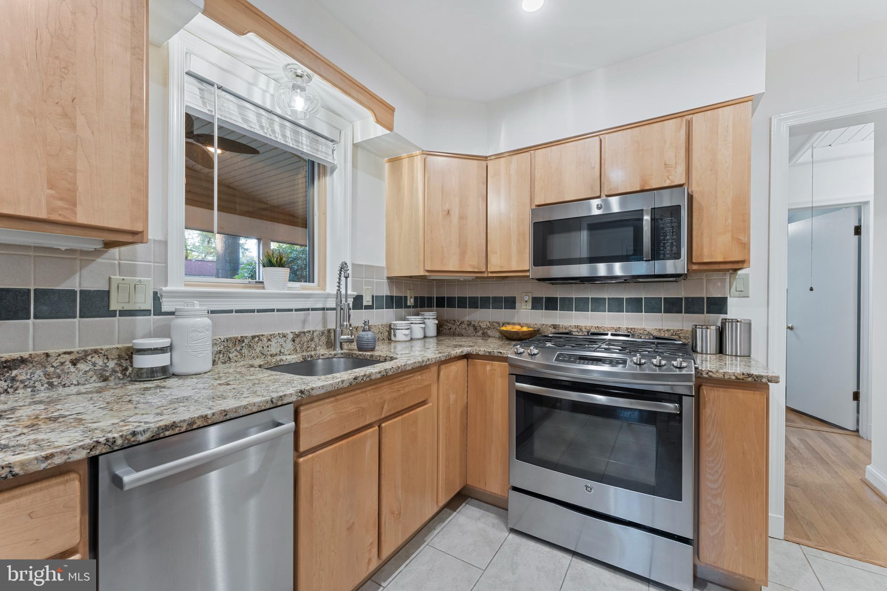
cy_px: 296
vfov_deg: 81.2
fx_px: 345
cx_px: 444
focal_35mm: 14
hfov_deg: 104.3
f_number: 11
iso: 320
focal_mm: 14
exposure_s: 1
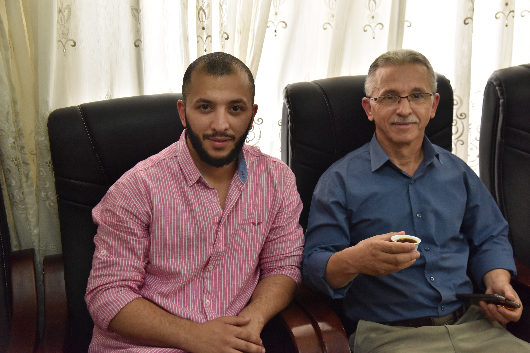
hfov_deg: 39.6
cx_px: 265
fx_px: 736
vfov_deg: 27.0
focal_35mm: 50
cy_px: 176
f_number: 5
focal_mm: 50
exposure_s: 1/100
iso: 2500
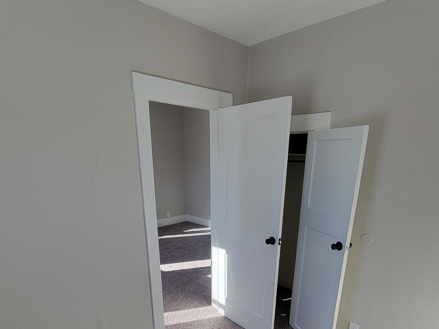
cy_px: 253
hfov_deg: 78.9
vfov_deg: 59.5
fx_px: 266
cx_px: 209
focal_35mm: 21
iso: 50
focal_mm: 2.2
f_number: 2.2
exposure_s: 1/180
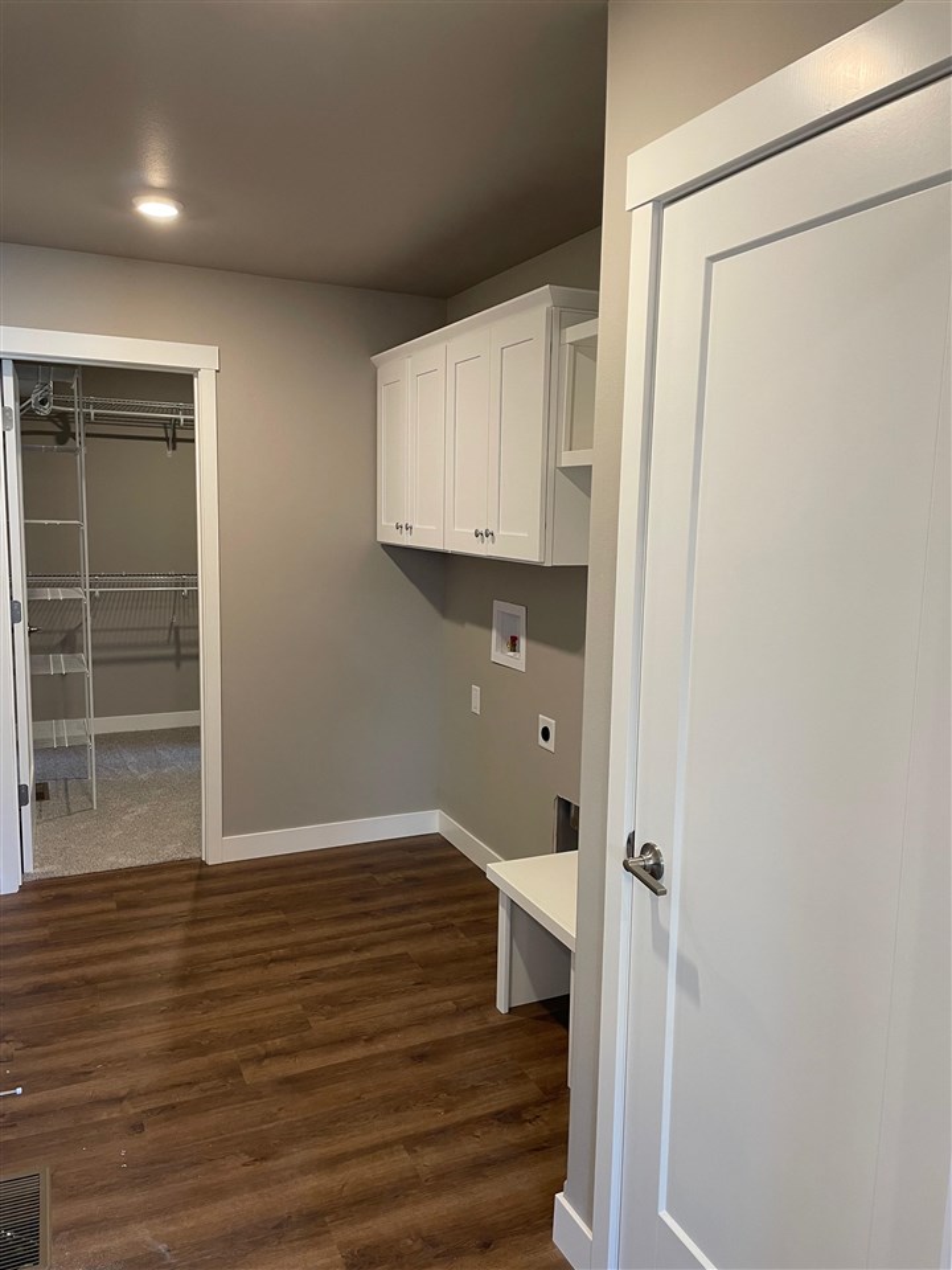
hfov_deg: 53.1
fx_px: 953
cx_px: 476
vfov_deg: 67.3
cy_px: 635
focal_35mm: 26
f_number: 1.6
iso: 100
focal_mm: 4.2
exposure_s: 1/60
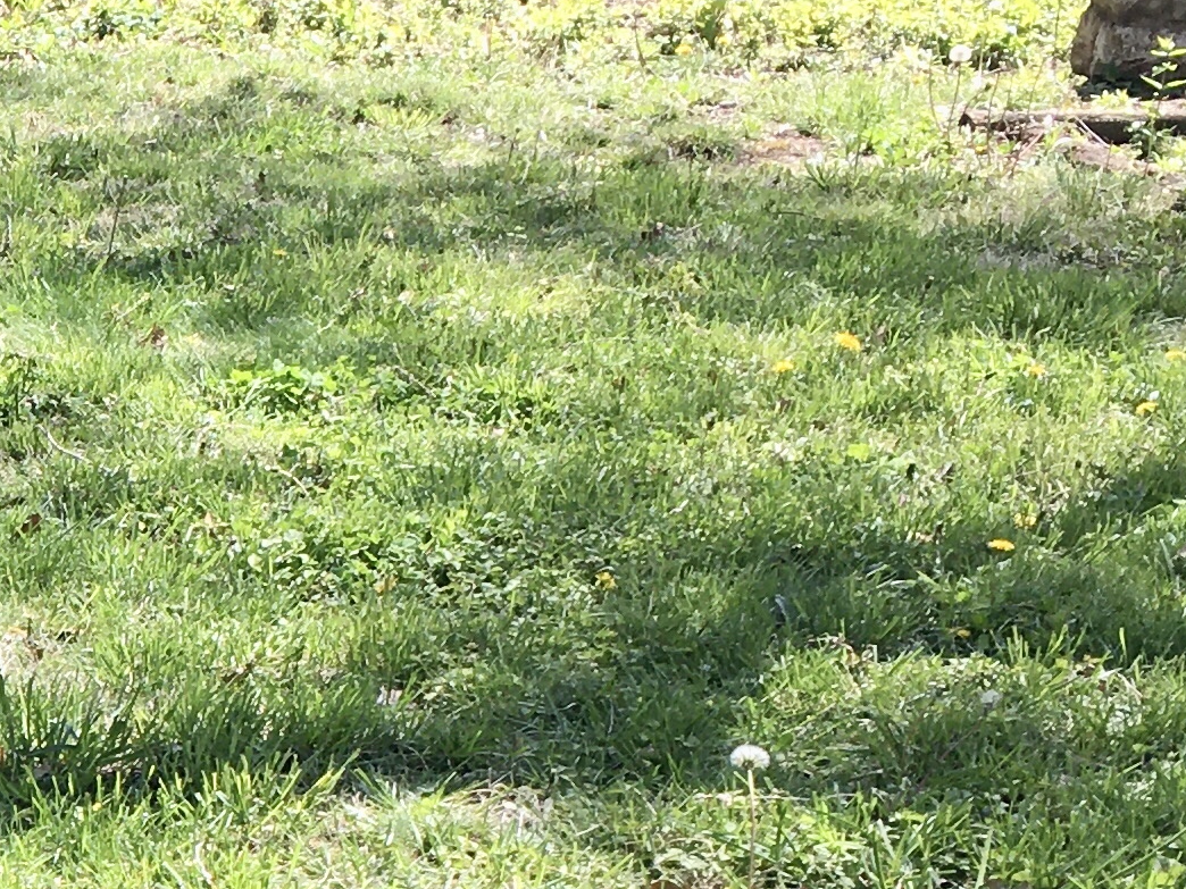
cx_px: -509
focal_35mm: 112
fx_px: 3837
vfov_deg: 12.9
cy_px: 1037
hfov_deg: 16.3
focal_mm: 4.15
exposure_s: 1/481
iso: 25
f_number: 2.2
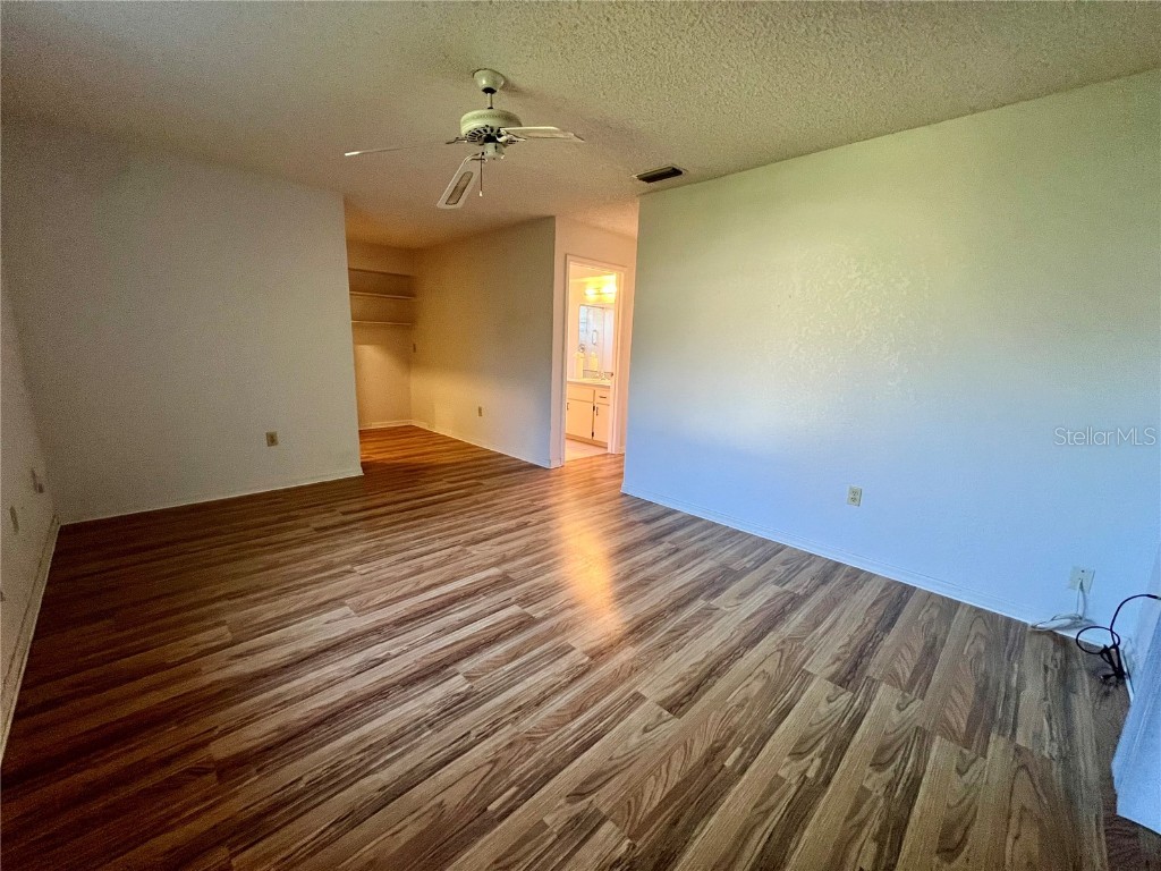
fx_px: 436
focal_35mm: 13
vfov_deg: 89.9
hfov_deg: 106.2
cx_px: 580
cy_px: 436
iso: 320
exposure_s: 1/60
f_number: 1.8
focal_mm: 1.57
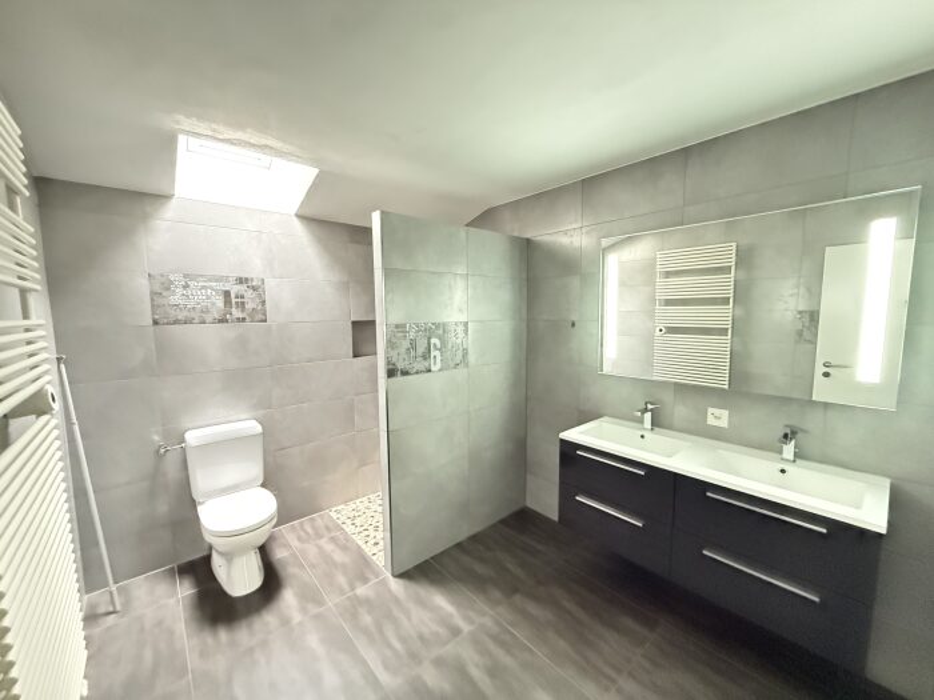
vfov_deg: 85.7
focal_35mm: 14
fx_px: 378
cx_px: 467
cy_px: 350
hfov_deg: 102.1
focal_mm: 2.22
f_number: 2.2
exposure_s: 1/30
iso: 2000
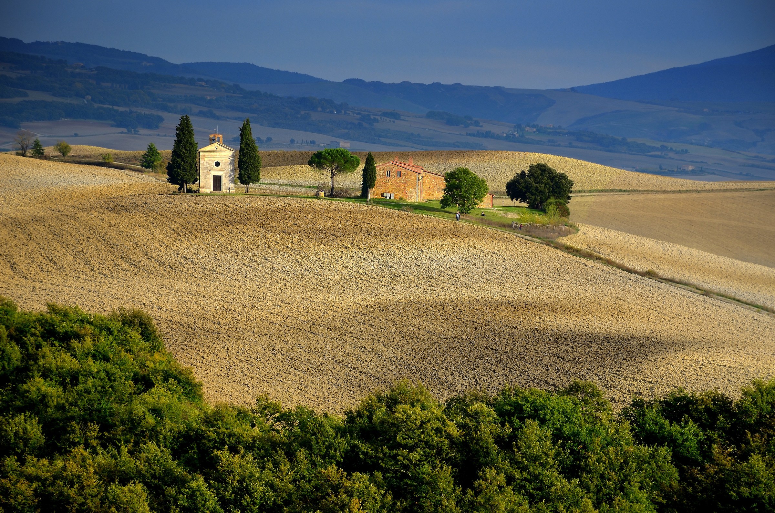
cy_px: 256
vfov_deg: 6.5
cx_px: 388
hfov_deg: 9.8
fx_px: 4511
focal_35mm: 210
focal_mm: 140
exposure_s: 1/100
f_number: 9
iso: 100
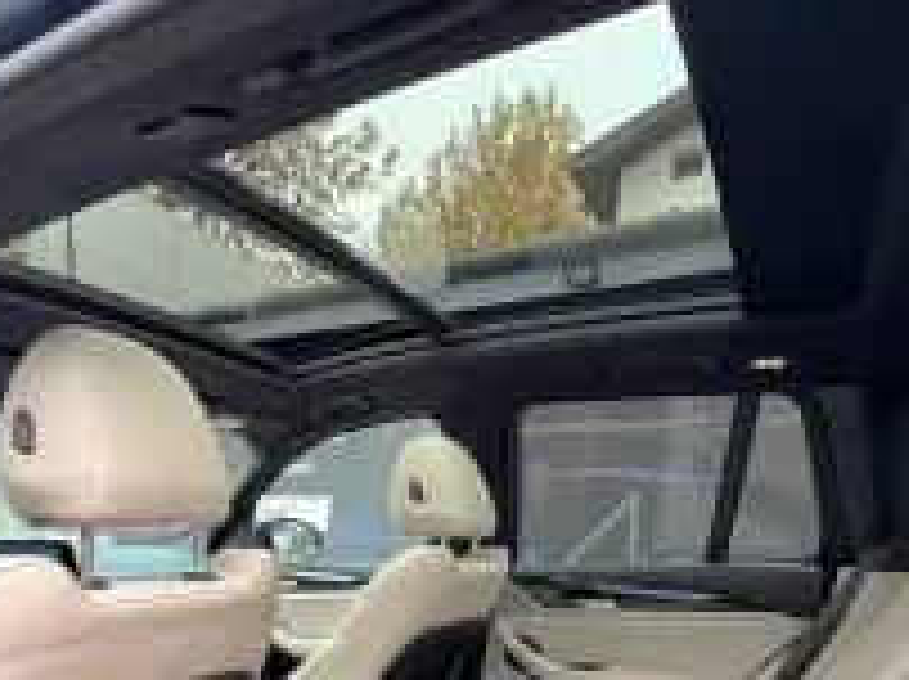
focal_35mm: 25
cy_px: 603
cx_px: 423
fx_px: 656
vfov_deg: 49.3
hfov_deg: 69.4
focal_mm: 2.22
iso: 200
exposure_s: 1/121
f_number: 2.2
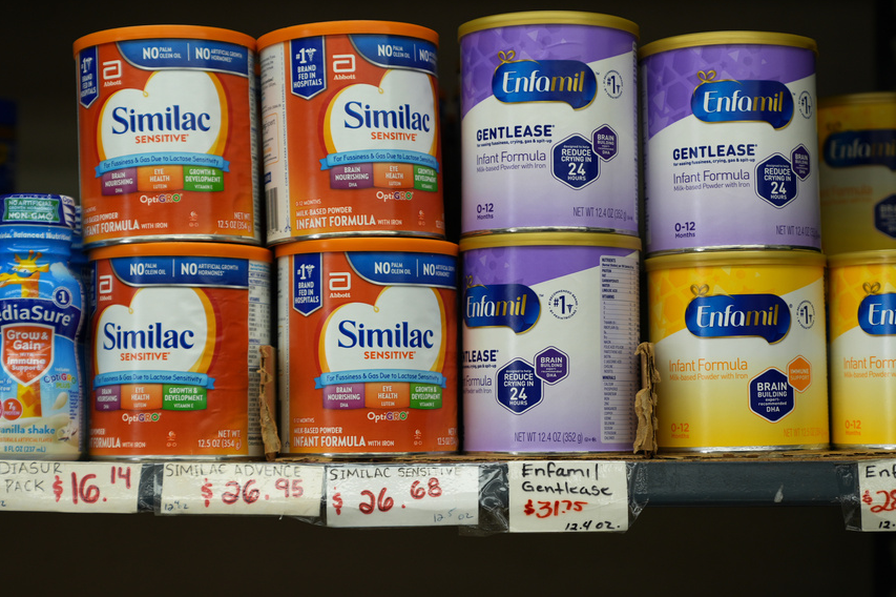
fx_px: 2090
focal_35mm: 84
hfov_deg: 24.2
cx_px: 493
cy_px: 277
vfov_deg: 16.2
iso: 250
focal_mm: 70
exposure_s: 1/250
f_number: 3.2
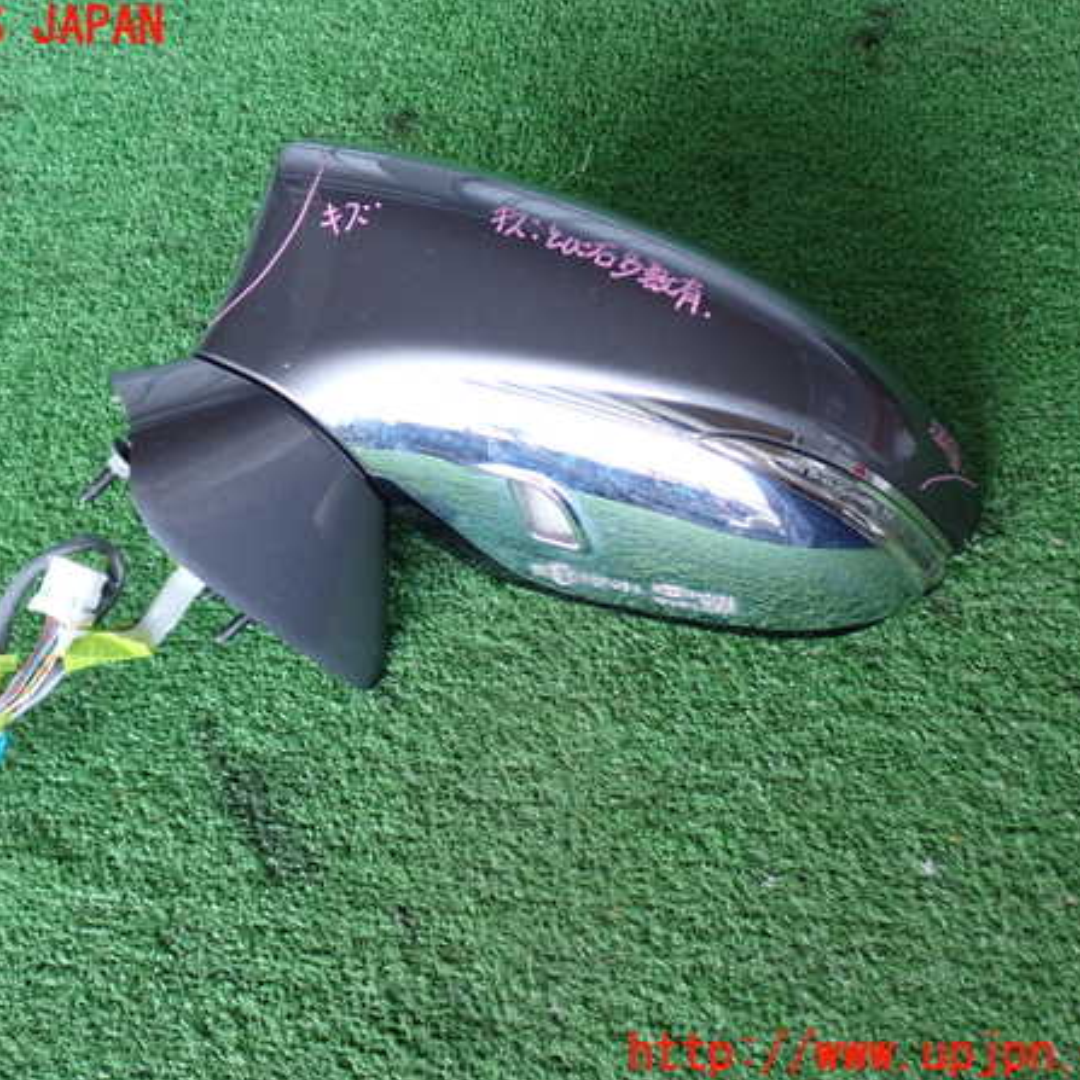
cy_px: 541
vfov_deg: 43.9
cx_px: 449
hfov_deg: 43.7
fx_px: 1341
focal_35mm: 38
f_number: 2.4
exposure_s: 1/60
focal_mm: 5.79
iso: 200
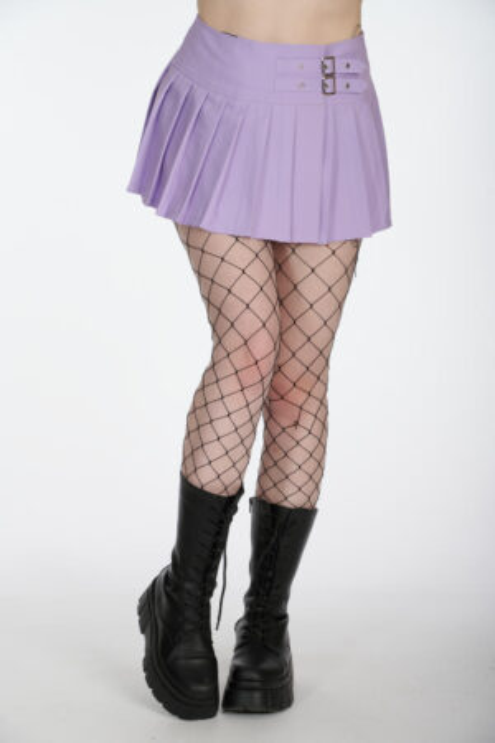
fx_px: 2578
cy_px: 372
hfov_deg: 11.0
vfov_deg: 16.4
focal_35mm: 125
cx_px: 248
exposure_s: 1/160
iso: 100
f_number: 10
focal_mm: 125
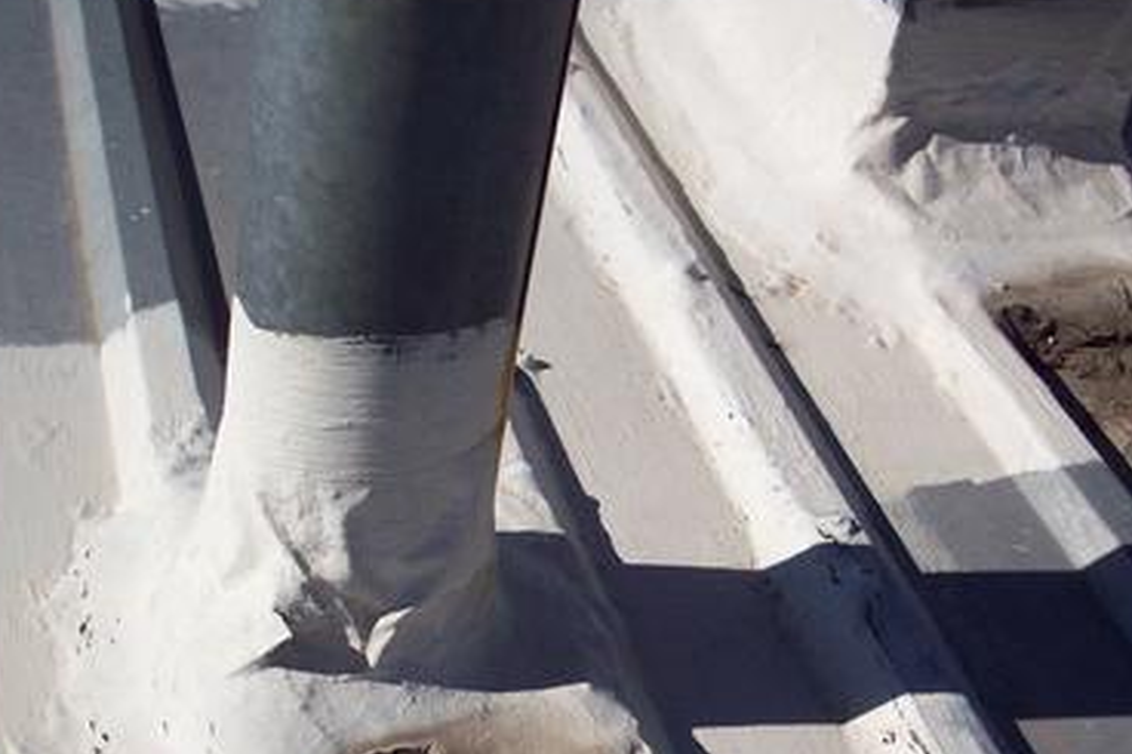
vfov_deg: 20.0
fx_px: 2106
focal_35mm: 67
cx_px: 692
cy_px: 643
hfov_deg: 30.0
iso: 80
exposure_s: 1/1026
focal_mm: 6.2
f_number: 5.6
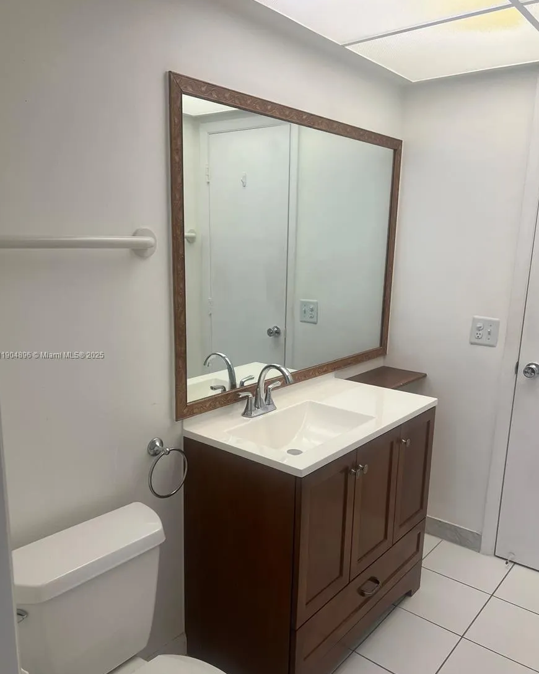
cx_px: 269
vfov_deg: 62.2
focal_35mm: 28
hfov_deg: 51.5
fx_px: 558
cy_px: 356
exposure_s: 1/120
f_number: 1.5
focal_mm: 5.7
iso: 64
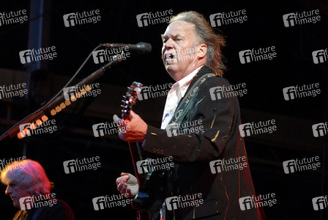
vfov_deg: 8.7
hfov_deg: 13.0
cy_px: 110
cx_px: 164
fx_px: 1437
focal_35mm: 158
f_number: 5.6
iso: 1000
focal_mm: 105
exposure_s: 1/60
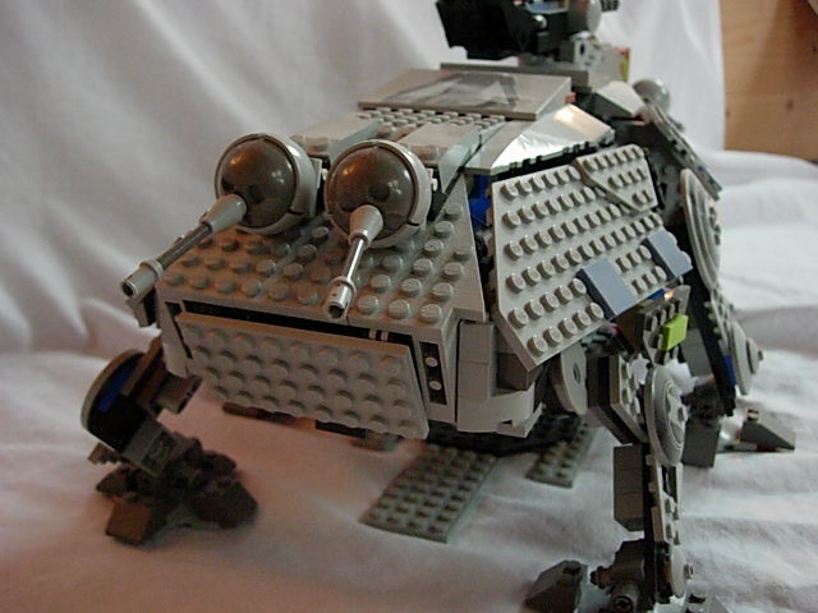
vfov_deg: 37.7
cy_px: 306
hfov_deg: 49.0
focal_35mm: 38
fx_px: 898
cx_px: 409
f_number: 2.8
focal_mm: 7.8
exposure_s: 1/45.2
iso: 400
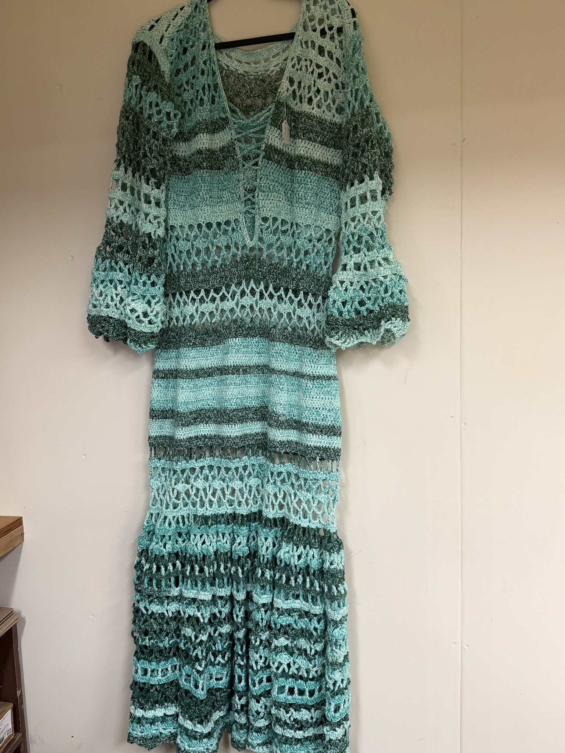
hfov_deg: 56.8
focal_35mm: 24
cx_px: 282
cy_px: 376
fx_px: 522
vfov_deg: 71.6
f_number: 1.78
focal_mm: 6.76
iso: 250
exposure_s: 1/60
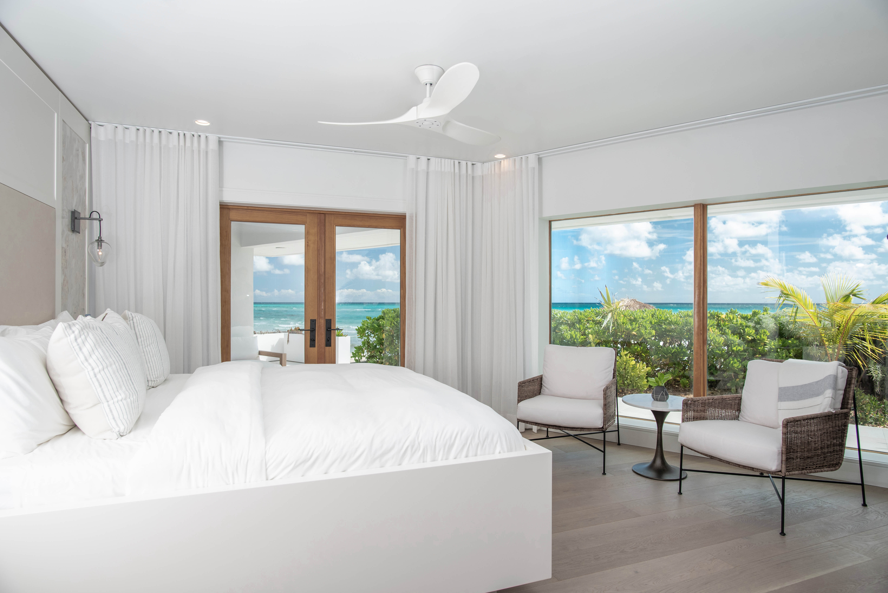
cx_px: 444
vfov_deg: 62.0
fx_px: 493
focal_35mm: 20
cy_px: 296
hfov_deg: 84.0
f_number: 5
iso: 400
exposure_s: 1/200
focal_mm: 20
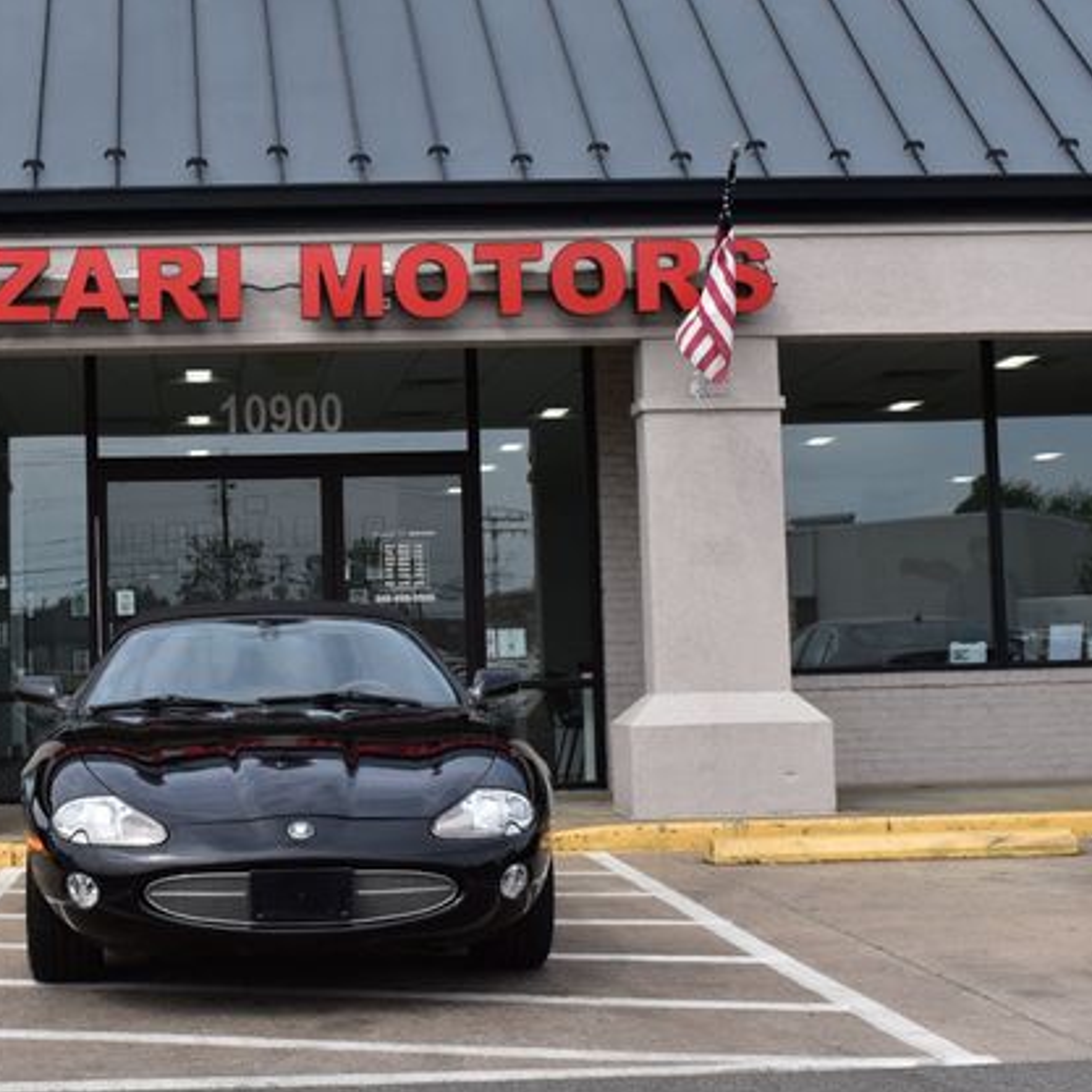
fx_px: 2022
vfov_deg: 30.2
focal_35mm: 57
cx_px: 275
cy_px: 550
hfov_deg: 29.7
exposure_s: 1/500
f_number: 11
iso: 400
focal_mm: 29
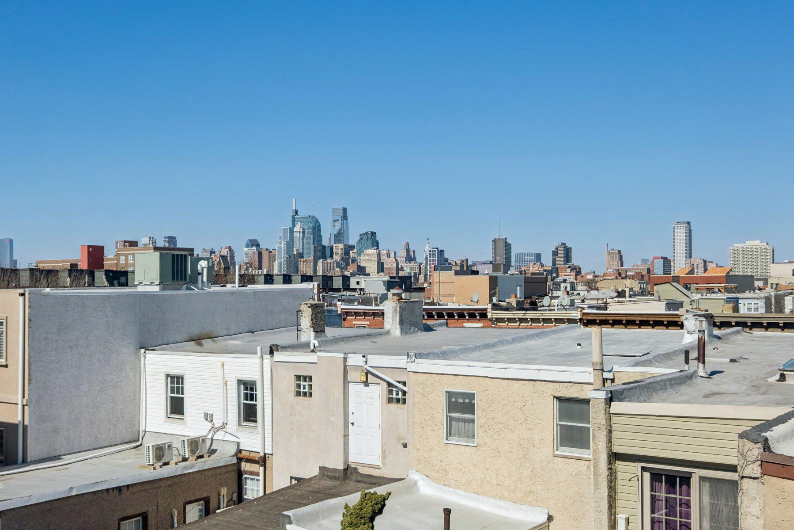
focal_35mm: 41
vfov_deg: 32.6
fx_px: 904
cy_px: 249
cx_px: 355
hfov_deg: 47.3
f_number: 8
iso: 250
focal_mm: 24
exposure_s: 1/1250
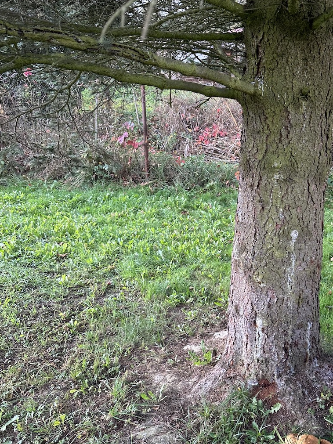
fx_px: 488
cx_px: 252
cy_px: 233
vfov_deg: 49.0
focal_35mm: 38
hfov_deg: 36.8
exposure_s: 1/172
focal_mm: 6.86
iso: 64
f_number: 1.78
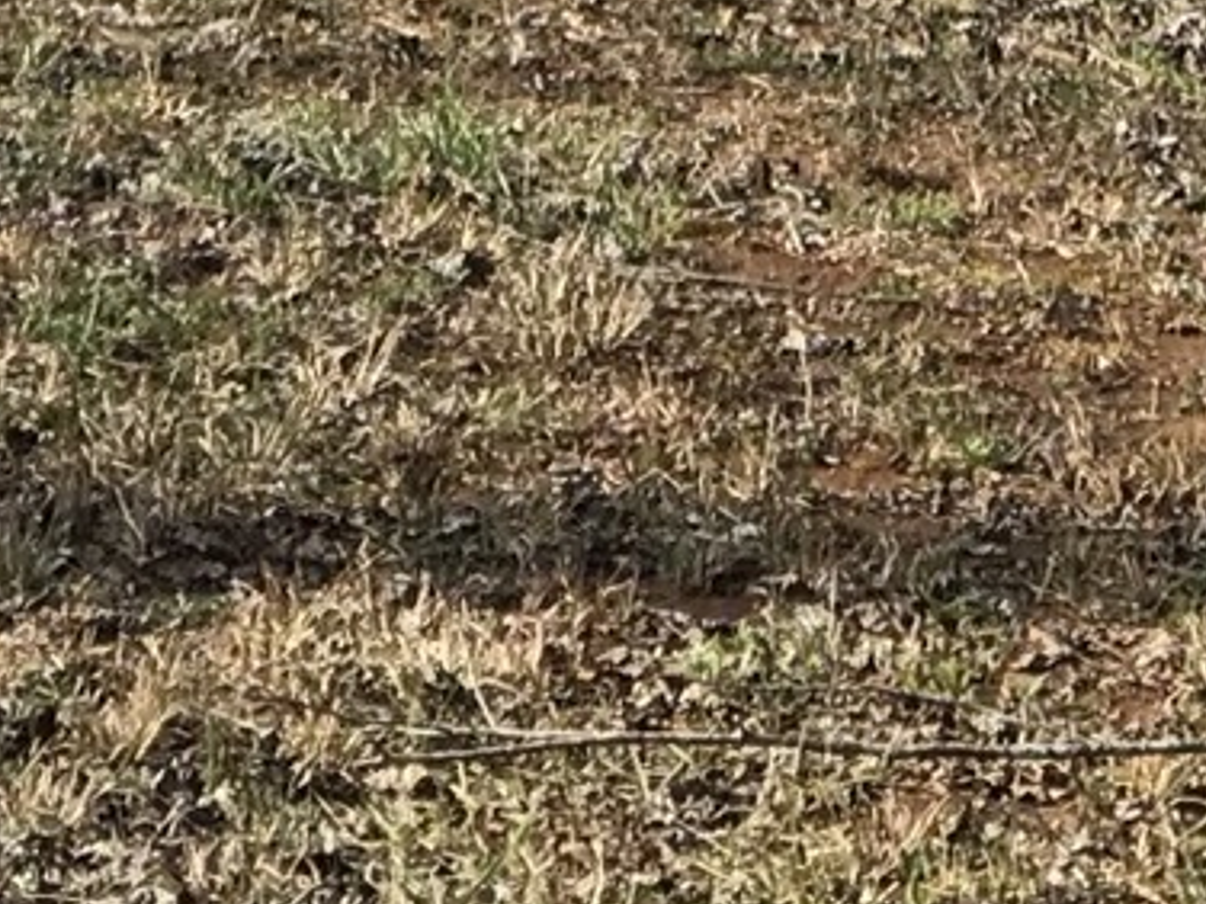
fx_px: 10556
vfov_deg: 4.8
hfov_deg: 6.5
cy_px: -1234
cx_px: 850
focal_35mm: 303
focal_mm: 6.6
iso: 20
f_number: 2.8
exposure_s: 1/529
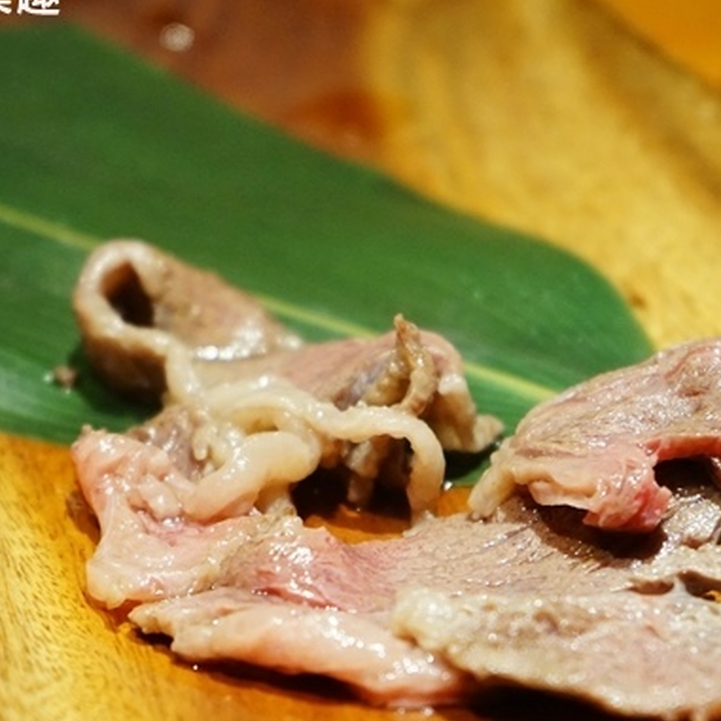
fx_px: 2946
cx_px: 329
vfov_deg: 13.9
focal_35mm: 125
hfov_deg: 14.0
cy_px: 427
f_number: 5.6
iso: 3200
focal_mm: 70
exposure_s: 1/80
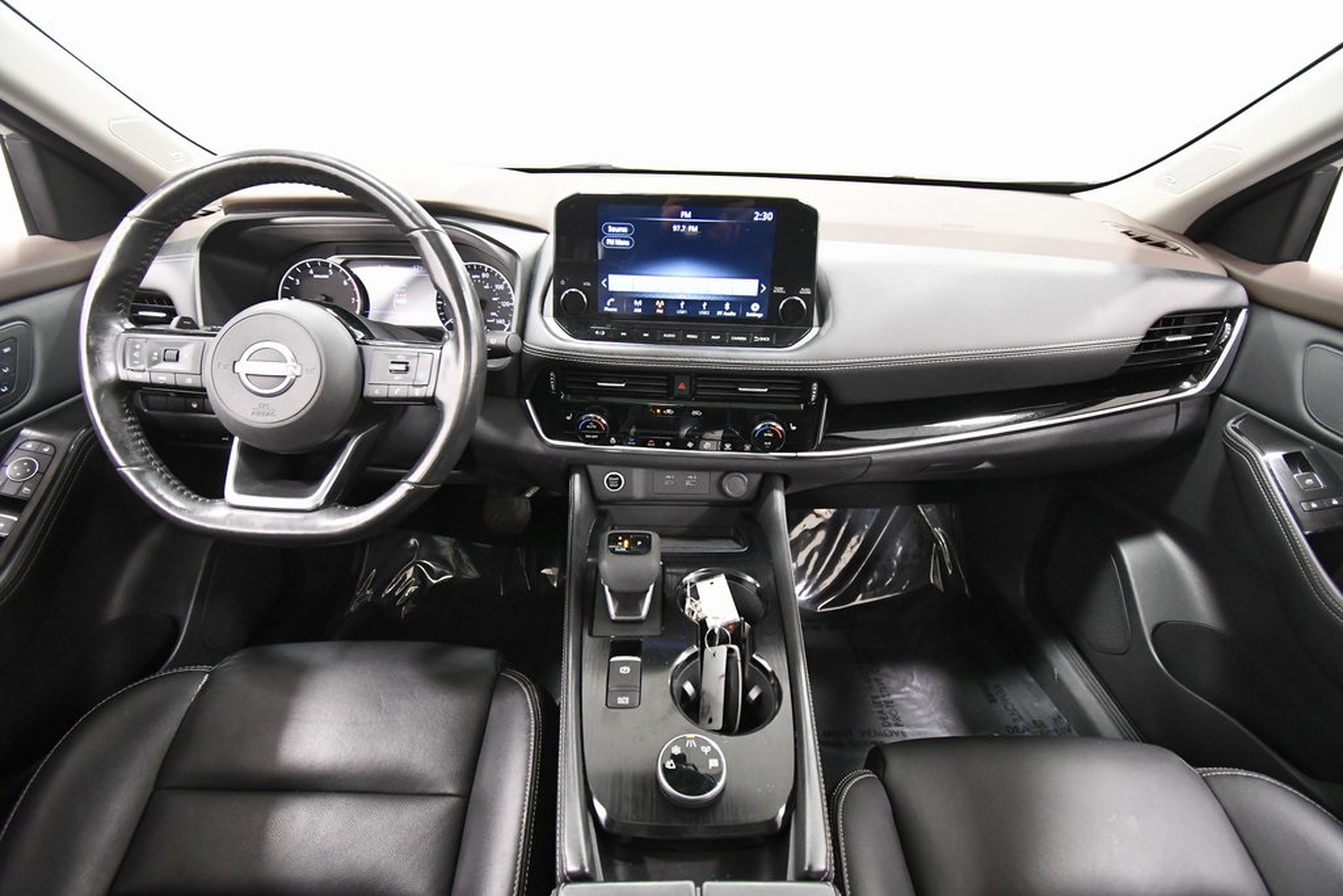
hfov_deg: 100.4
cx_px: 672
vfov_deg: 77.3
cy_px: 448
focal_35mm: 15
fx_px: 560
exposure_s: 1/60
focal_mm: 10
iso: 4000
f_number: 4.5
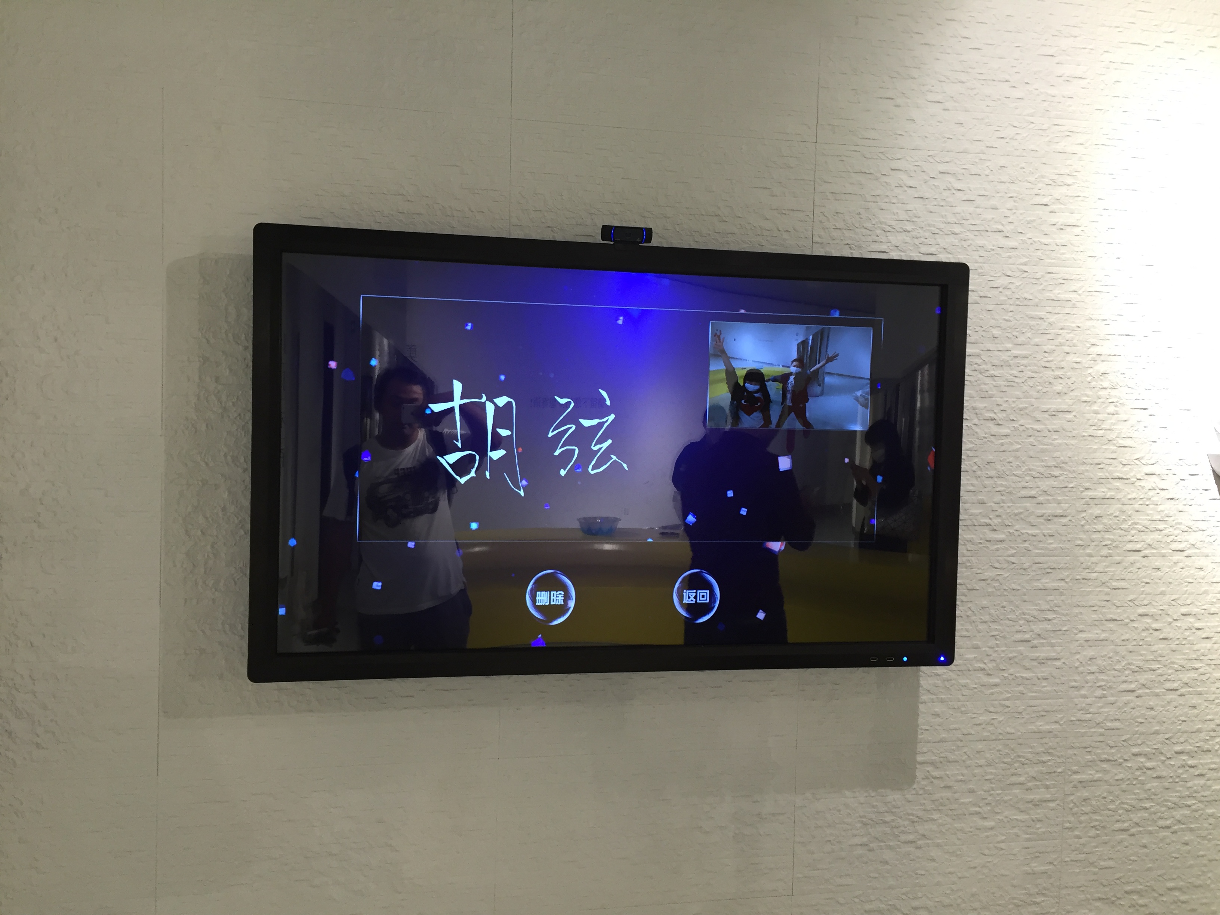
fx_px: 1022
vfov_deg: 48.2
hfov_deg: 61.7
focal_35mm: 29
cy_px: 458
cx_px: 610
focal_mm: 4.15
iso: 50
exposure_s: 1/33
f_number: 2.2
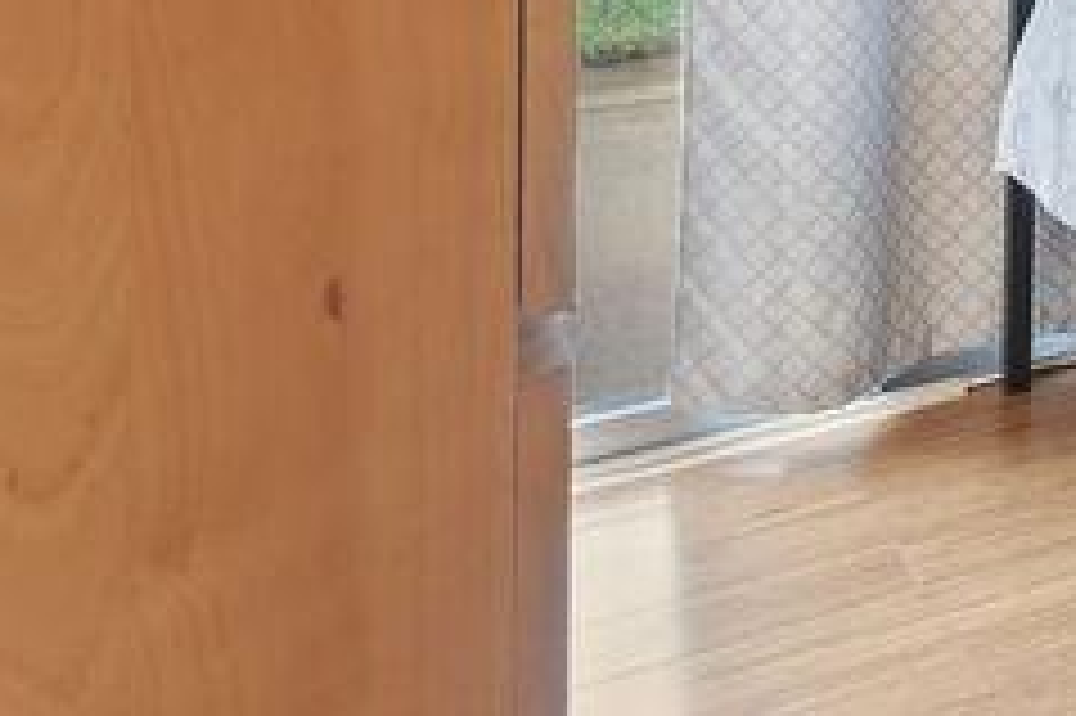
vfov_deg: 18.7
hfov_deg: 21.2
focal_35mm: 60
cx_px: 1967
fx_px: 1792
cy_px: -480
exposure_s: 1/1.67
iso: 320
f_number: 8
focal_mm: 14
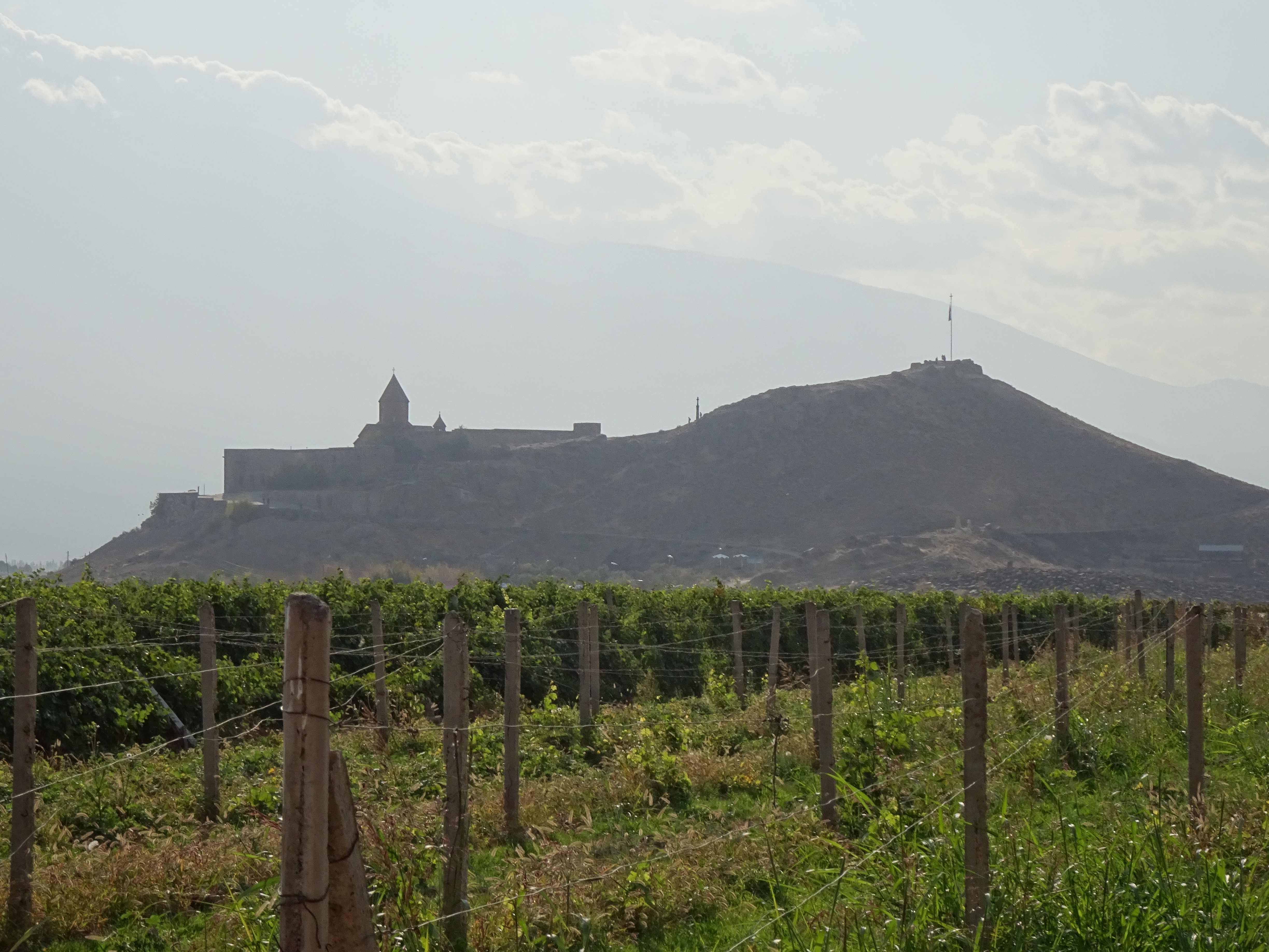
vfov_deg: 13.7
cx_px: 634
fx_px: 3959
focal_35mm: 108
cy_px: 476
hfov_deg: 18.2
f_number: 6.3
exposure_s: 1/500
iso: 80
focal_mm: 18.53
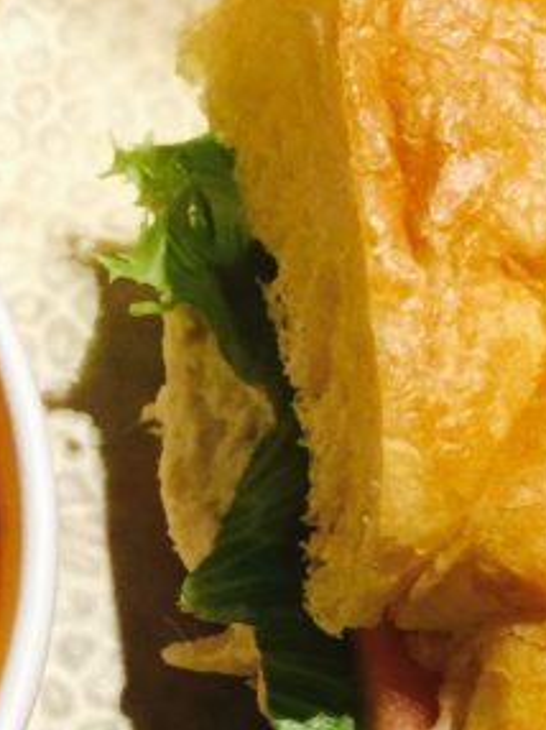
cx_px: -173
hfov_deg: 13.7
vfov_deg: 18.7
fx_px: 2190
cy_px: 610
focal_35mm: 104
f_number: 2.2
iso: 50
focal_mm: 4.15
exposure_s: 1/30
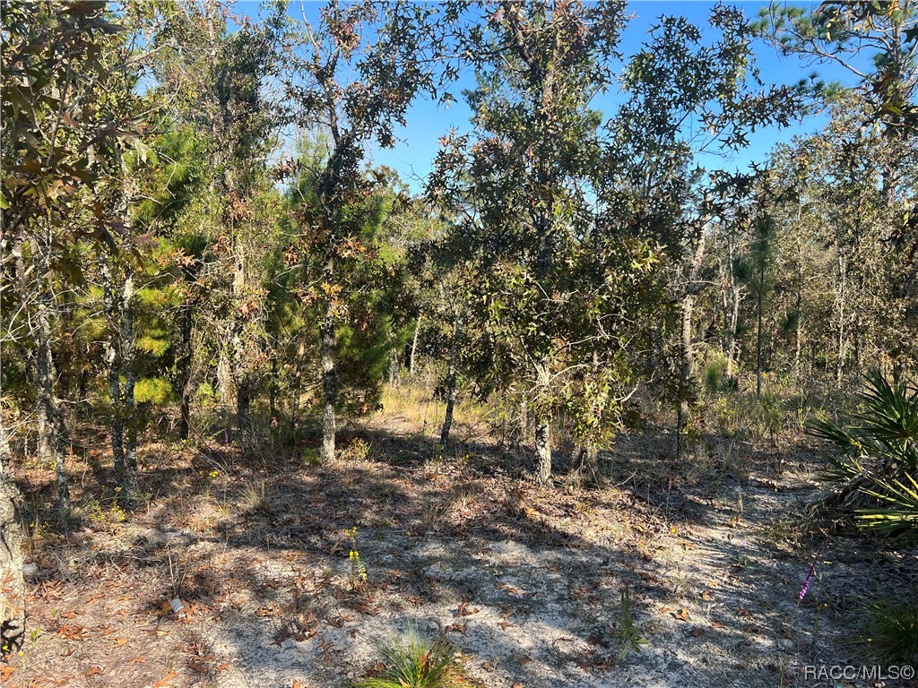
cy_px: 344
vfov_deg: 53.1
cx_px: 459
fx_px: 690
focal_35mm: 26
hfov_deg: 67.3
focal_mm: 5.7
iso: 50
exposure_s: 1/1196
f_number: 1.5
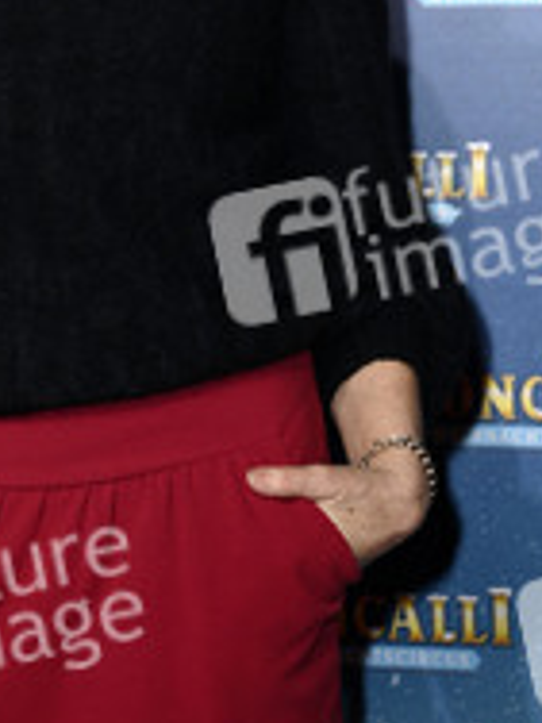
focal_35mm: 168
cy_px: 42
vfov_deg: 11.7
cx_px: 58
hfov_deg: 8.8
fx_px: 3507
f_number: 5.6
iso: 1250
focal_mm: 82
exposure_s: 1/250
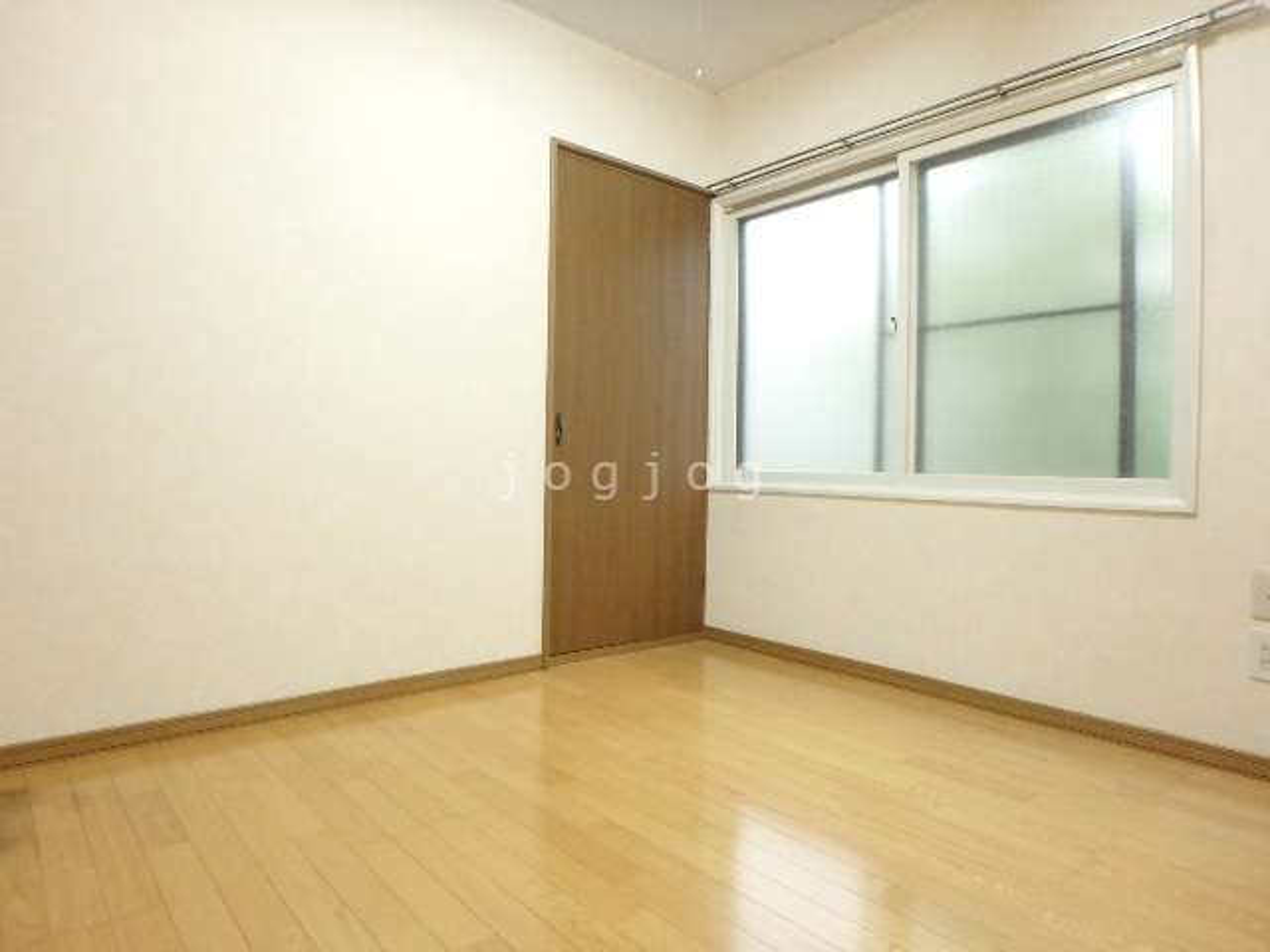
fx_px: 770
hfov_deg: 79.0
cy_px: 476
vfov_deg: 63.4
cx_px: 635
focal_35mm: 21
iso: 800
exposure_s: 1/30
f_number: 3.5
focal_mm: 3.7
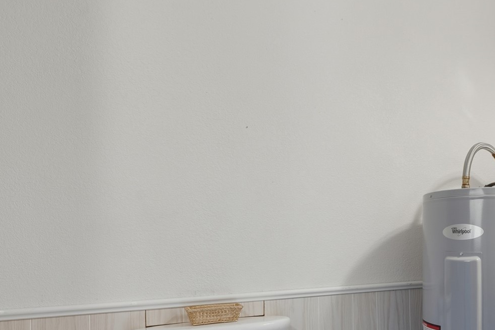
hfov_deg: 52.0
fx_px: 454
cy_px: 238
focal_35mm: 33
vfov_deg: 39.1
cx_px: 424
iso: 160
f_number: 8
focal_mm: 16
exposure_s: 1/160
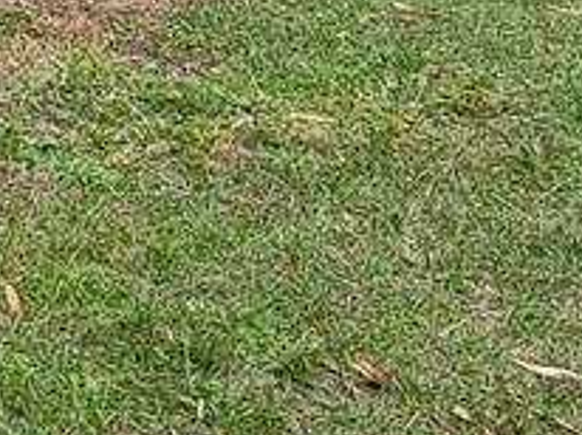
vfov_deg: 14.0
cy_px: -138
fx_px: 1696
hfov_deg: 16.4
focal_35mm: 101
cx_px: -458
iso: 50
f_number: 2.2
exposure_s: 1/177
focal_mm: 2.2
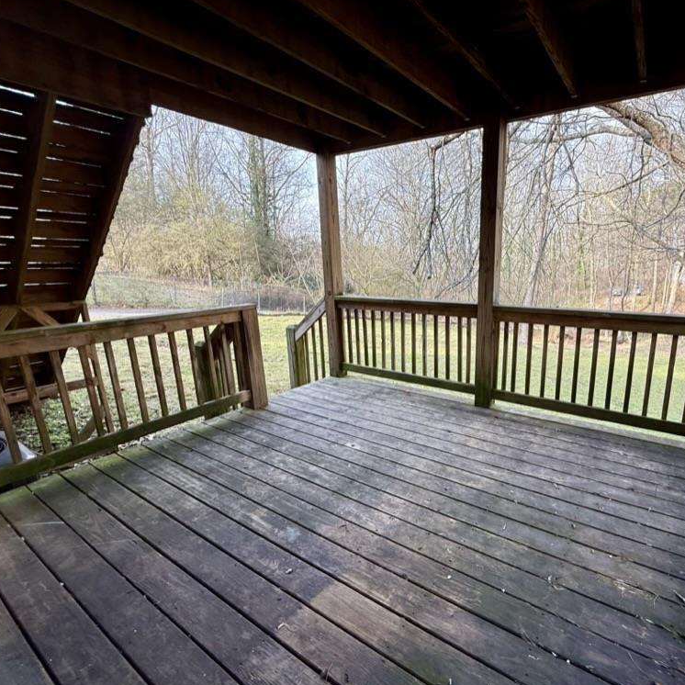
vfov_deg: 84.0
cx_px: 427
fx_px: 381
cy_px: 345
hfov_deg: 82.4
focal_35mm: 17
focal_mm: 2.22
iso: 50
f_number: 2.2
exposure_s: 1/171
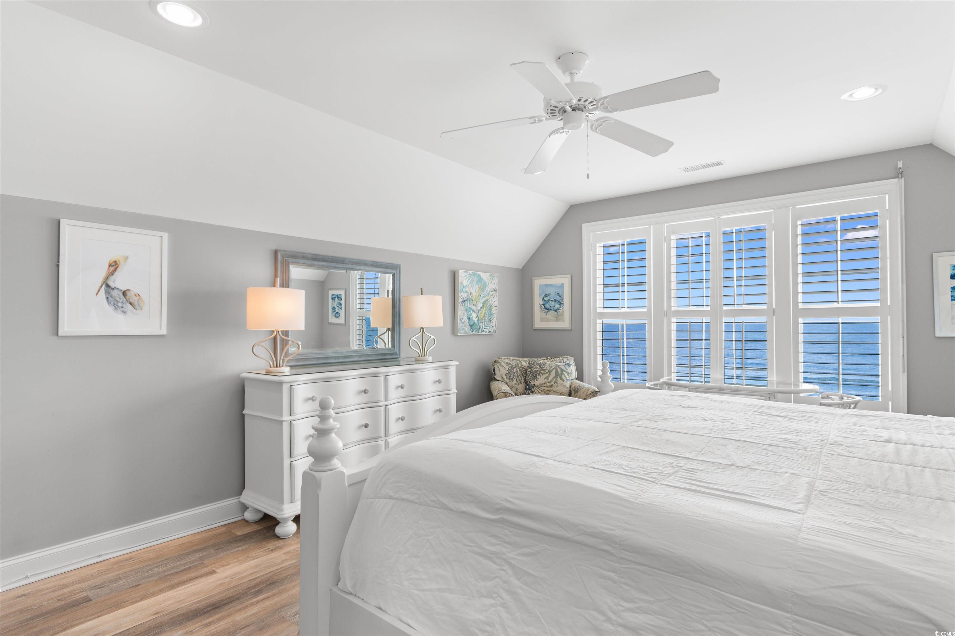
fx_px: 504
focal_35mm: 19
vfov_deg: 64.6
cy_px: 318
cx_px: 478
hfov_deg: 86.9
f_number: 4.8
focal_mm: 13
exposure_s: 1/40
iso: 100
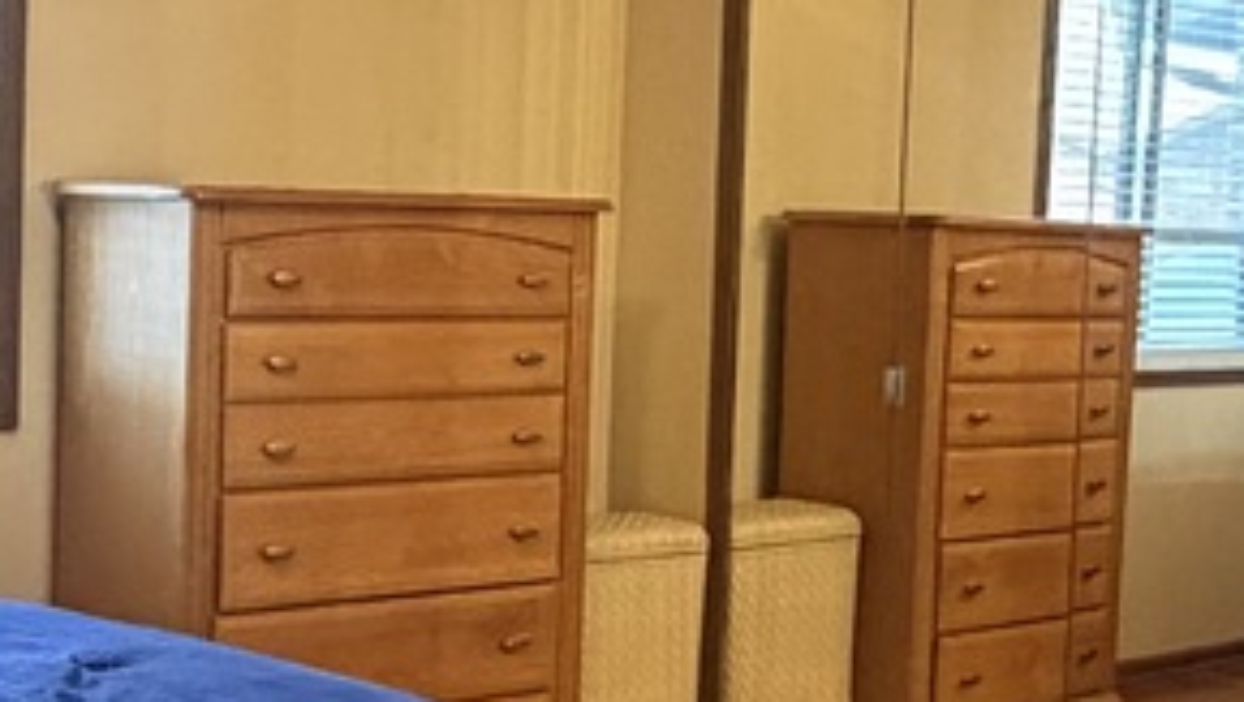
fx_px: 2509
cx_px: 547
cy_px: 431
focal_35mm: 76
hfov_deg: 27.8
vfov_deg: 15.9
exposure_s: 1/60
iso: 800
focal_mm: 2.22
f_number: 2.2
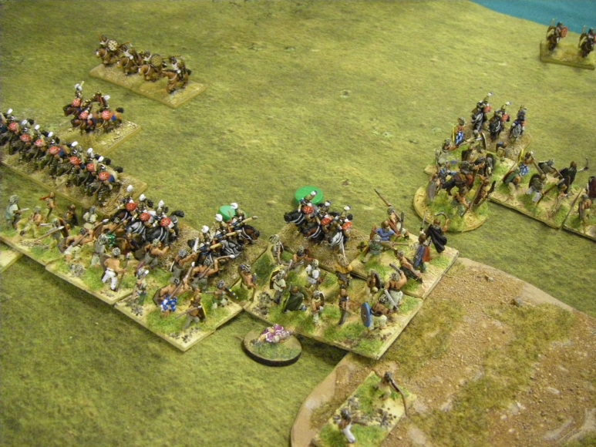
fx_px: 654
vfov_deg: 37.7
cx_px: 298
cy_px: 224
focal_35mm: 38
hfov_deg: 49.0
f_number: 3.5
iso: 800
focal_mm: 6.3
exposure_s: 1/40
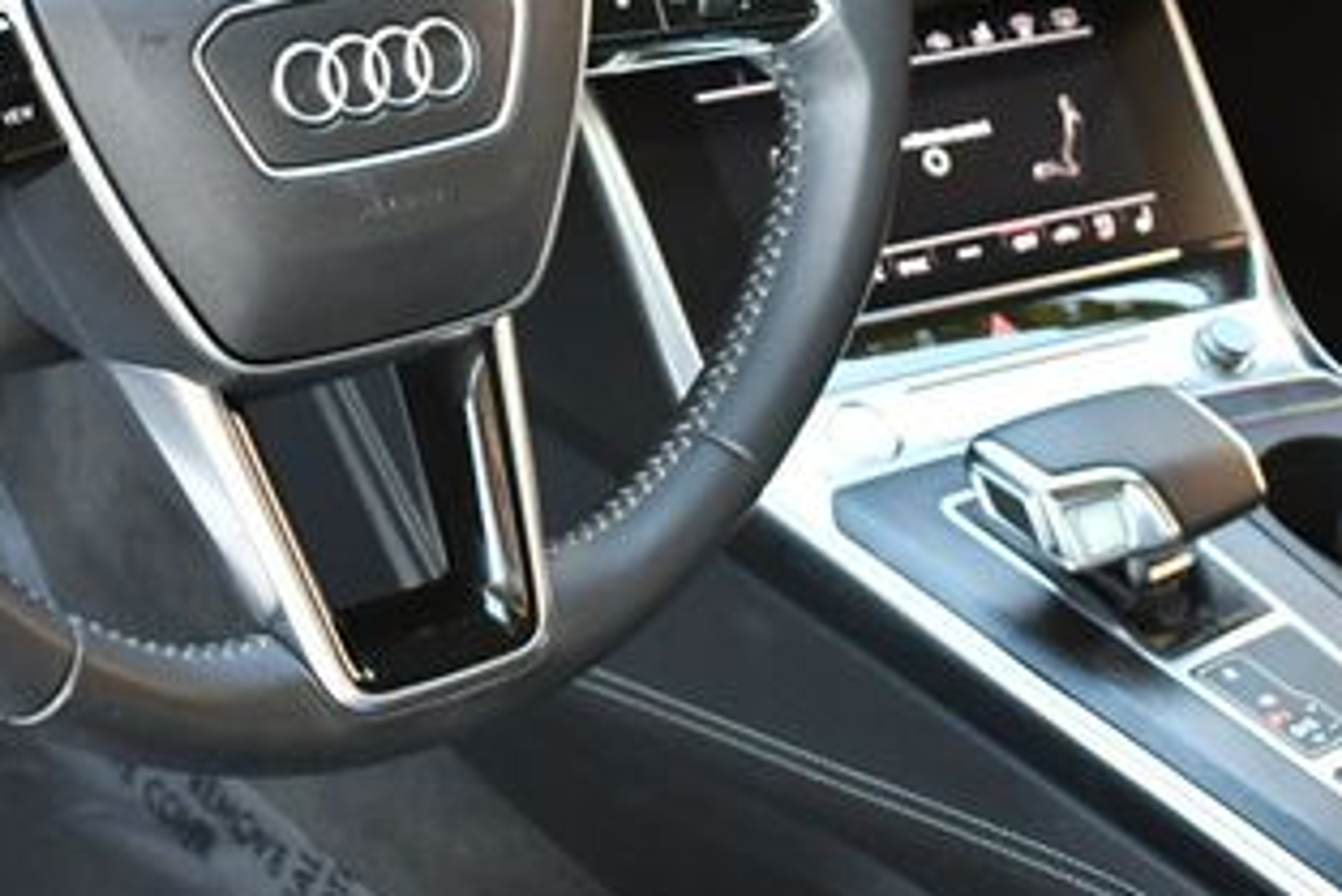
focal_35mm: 86
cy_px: 124
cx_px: 463
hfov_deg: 23.5
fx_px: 3207
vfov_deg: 15.8
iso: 1250
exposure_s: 1/125
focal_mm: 21
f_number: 3.8
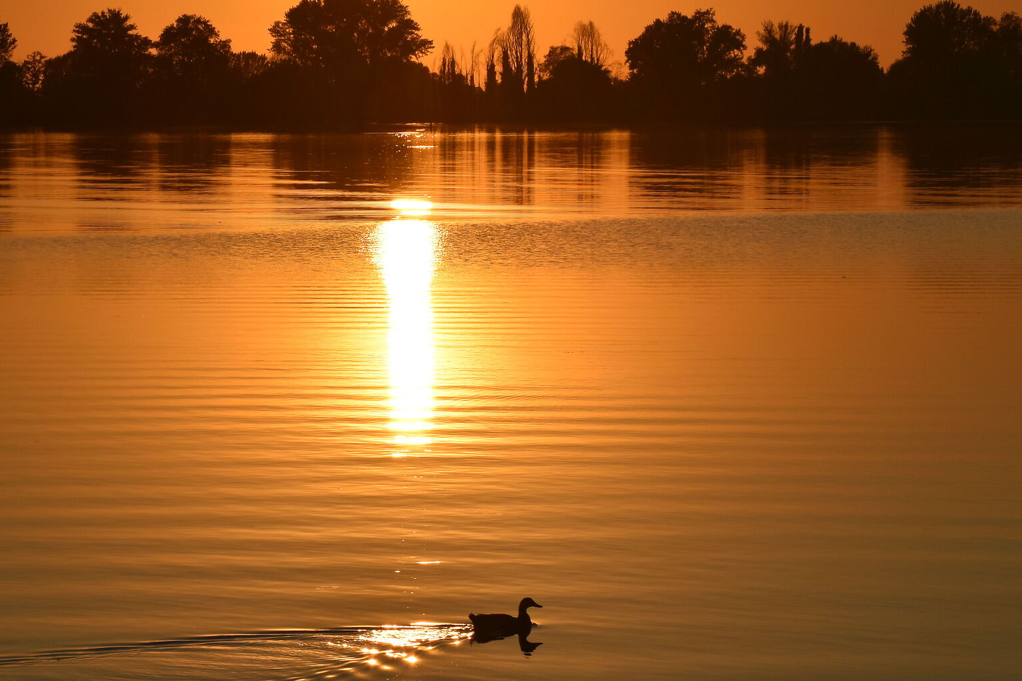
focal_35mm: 146
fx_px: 4144
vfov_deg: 9.4
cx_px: 507
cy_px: 241
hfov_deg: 14.1
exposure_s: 1/1250
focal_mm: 62
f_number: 9
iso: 200
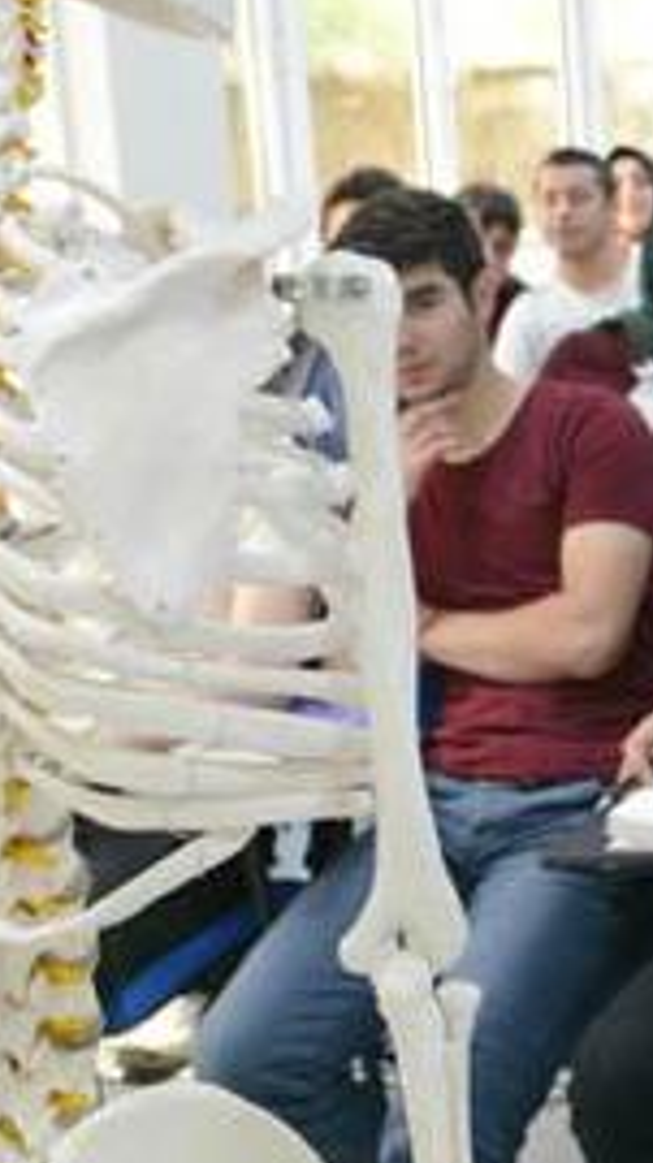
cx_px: 657
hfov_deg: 16.4
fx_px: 2220
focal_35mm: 72
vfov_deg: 29.2
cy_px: 404
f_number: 4
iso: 1250
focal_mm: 24
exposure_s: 1/60
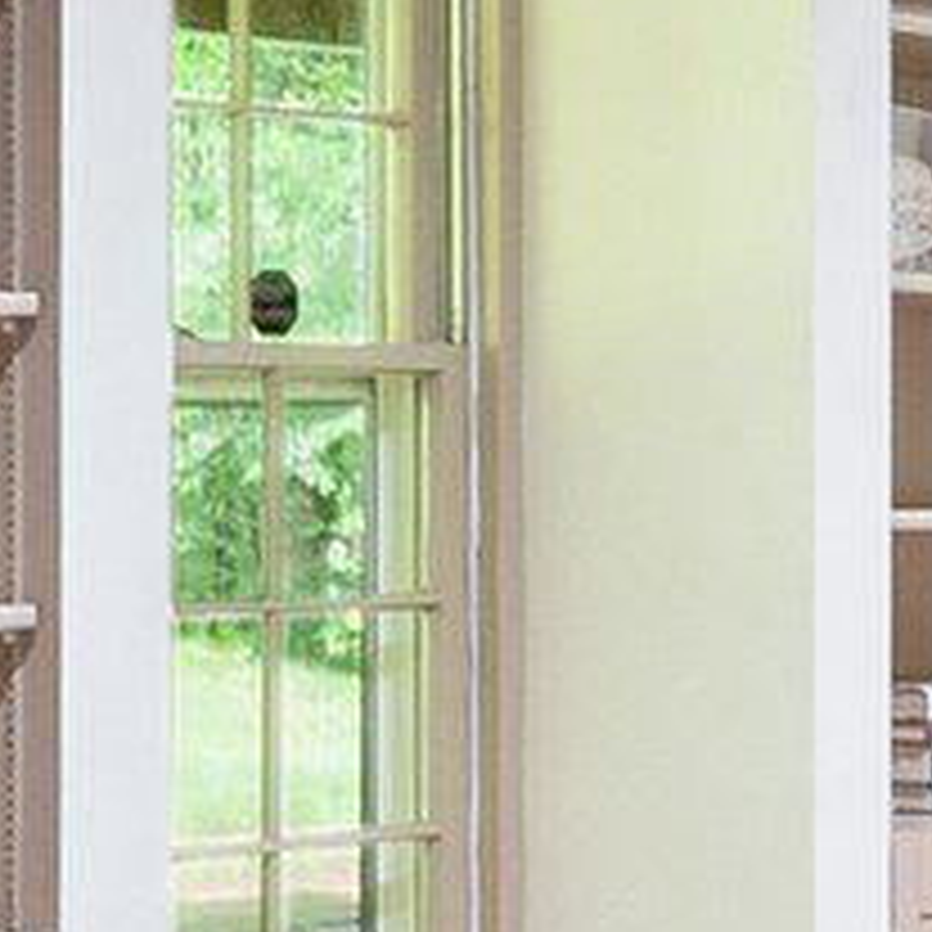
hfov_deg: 13.8
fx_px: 3838
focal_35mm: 126
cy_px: 425
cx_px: 599
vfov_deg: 13.8
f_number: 8
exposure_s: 1/1.67
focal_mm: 10
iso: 800
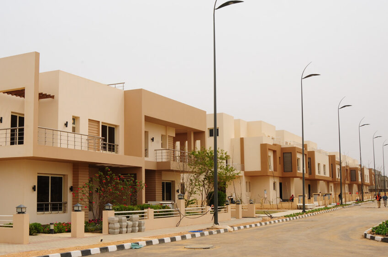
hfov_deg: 41.8
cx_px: 157
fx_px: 506
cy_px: 125
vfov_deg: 28.6
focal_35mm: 47
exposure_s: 1/160
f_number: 16
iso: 200
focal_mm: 26
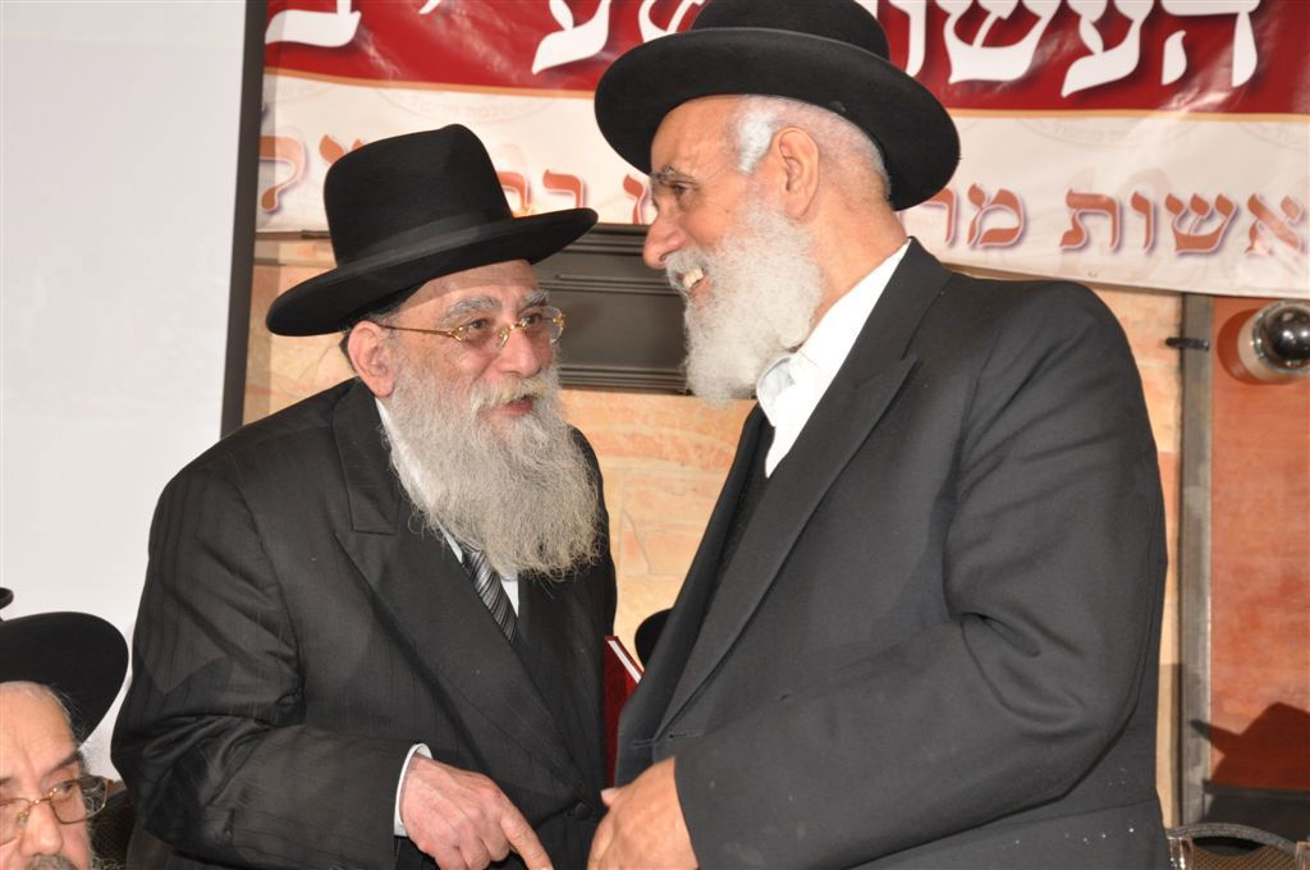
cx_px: 655
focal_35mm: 72
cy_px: 435
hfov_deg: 28.1
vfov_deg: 18.9
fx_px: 2617
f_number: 7.1
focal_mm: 48
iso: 800
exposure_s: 1/60
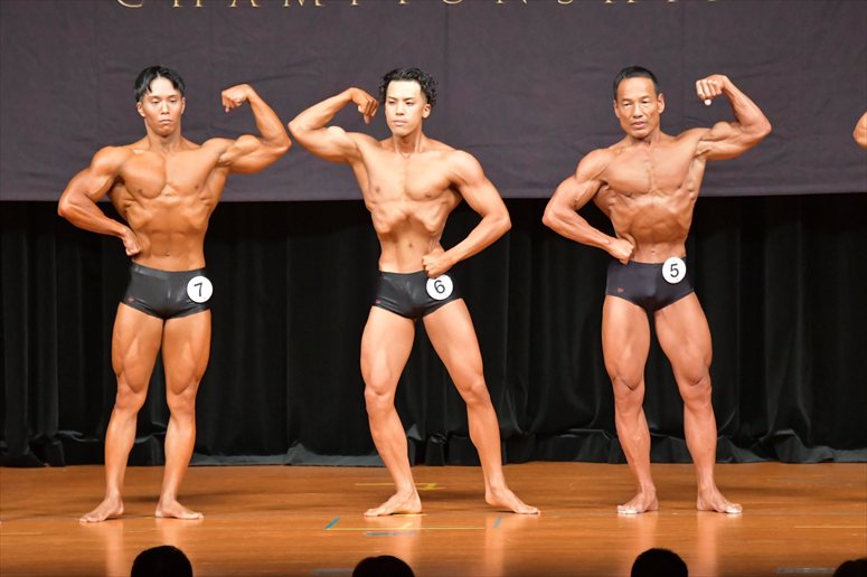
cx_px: 434
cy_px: 288
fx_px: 6499
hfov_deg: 7.6
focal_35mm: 270
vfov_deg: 5.1
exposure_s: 1/400
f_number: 5.6
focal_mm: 180
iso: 8000
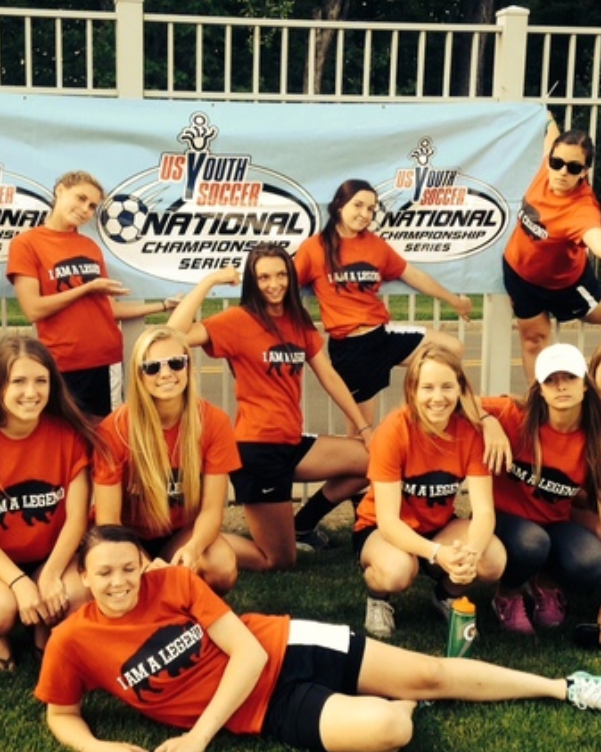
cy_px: 365
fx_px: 1224
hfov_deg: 27.6
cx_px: 264
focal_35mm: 55
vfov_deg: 34.2
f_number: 2.4
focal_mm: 4.12
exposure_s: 1/311
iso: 50
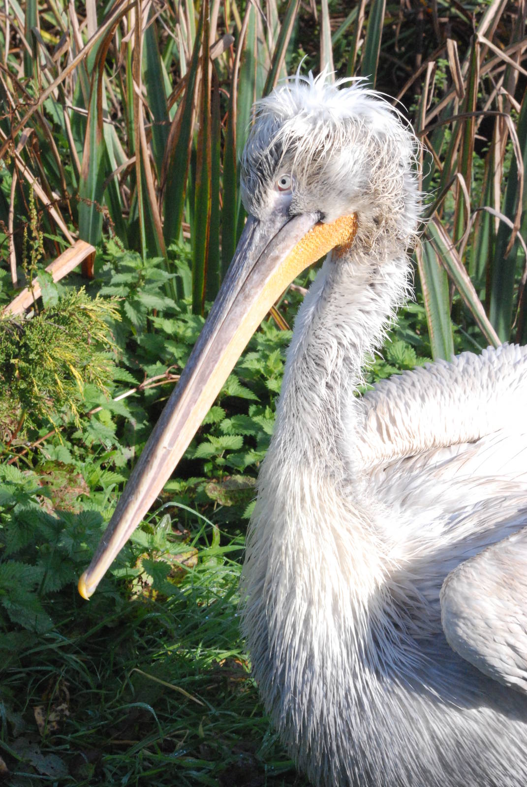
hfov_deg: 13.1
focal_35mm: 105
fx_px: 2299
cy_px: 394
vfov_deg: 19.4
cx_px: 264
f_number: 22
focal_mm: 70
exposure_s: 1/160
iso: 1600
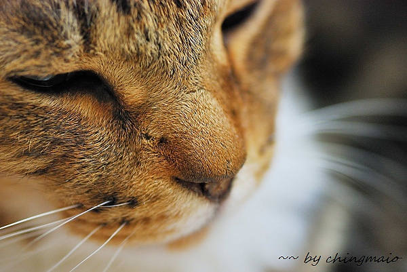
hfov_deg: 13.0
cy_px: 136
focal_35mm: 158
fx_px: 1782
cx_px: 204
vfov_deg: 8.7
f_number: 3.3
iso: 800
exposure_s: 1/20
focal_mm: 105
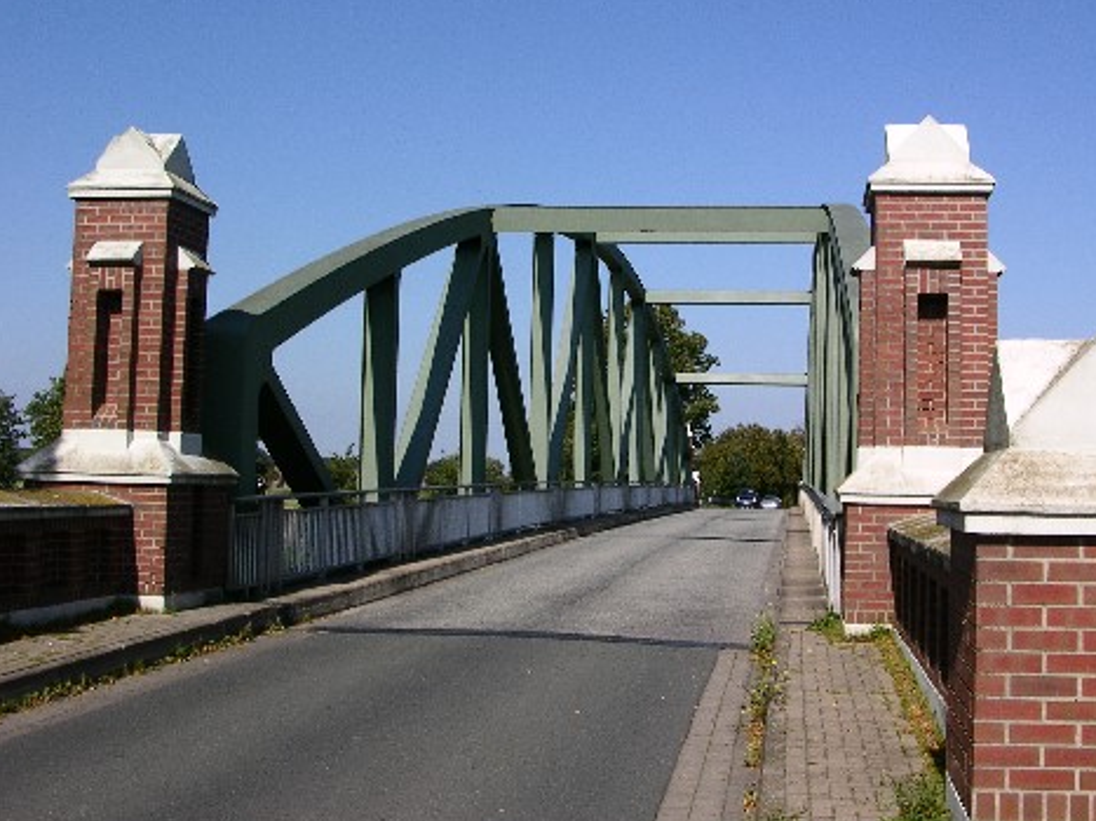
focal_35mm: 44
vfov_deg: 32.8
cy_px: 350
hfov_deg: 42.9
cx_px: 607
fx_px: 1393
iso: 50
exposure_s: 1/190
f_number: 8
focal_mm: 8.9
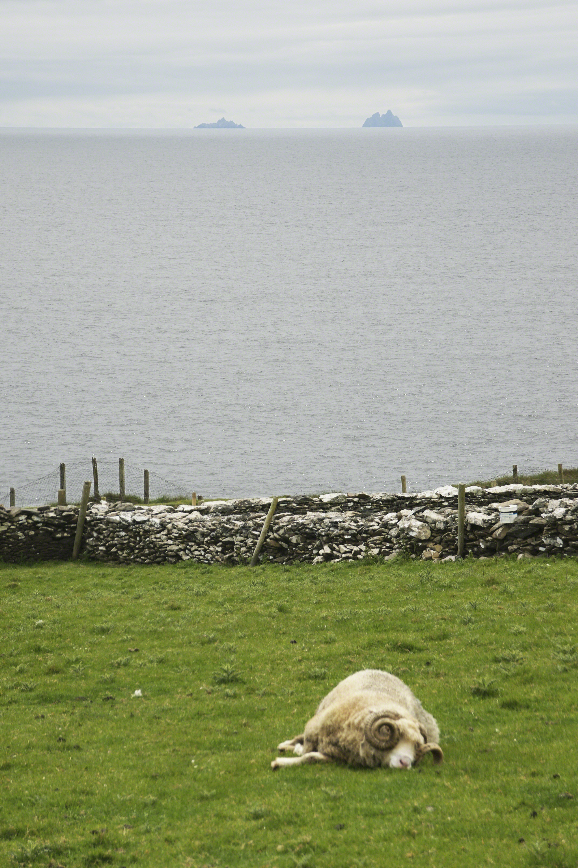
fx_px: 3251
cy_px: 434
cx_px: 289
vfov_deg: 15.2
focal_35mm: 135
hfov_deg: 10.2
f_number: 11
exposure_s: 1/200
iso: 200
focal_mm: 90
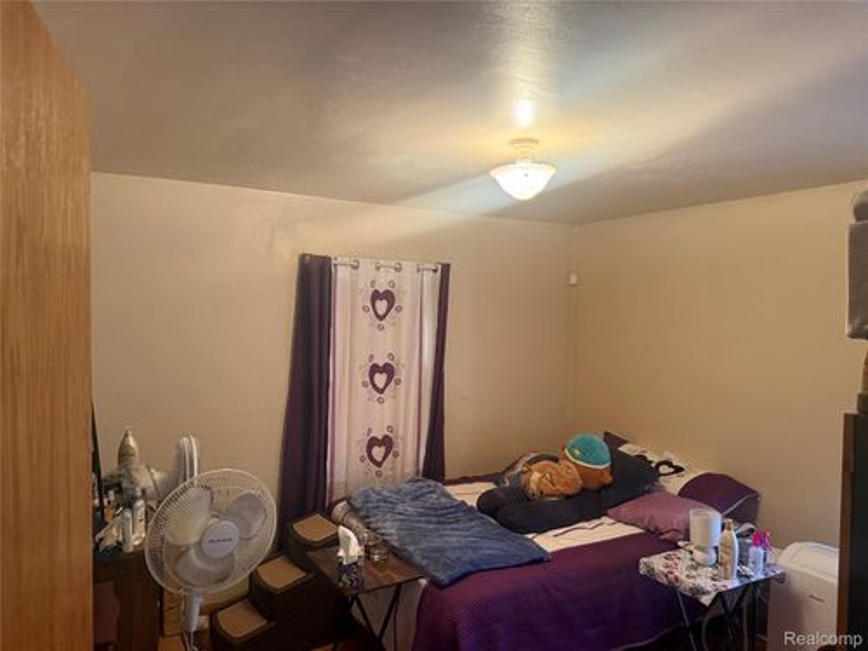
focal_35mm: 24
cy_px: 326
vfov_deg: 56.8
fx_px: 602
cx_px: 434
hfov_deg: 71.6
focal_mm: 6.76
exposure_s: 1/60
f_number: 1.78
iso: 400
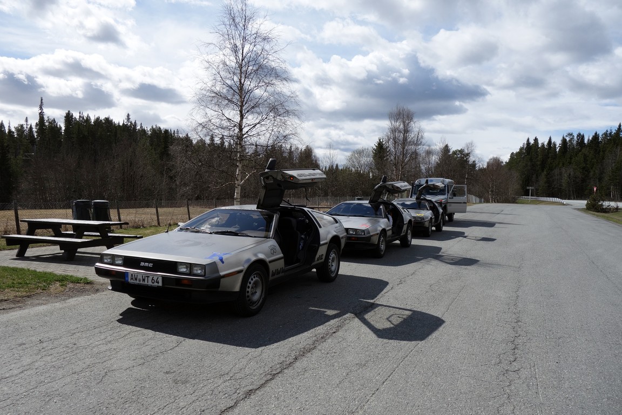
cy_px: 208
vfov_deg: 46.4
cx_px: 311
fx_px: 484
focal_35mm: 28
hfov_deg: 65.5
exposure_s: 1/800
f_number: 5.6
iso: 125
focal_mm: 10.4
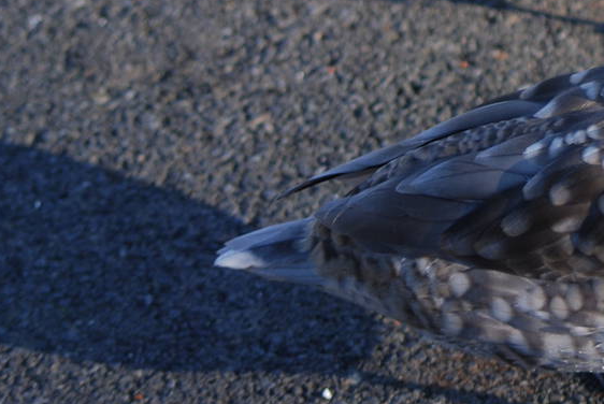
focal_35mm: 299
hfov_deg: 6.8
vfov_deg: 4.6
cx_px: 819
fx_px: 5022
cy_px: -94
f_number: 4.5
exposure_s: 1/320
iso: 200
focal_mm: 70
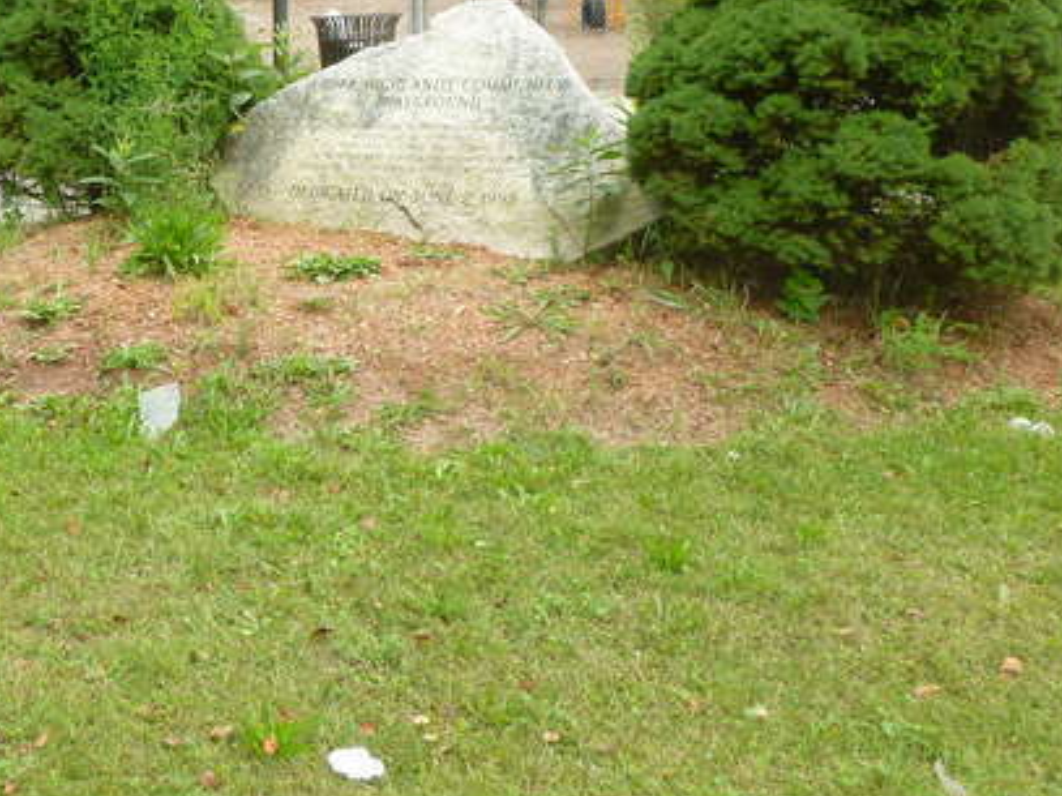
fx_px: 1687
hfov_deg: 33.3
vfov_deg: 26.3
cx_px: 130
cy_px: 232
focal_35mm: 55
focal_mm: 5
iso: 100
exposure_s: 1/125
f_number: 3.3
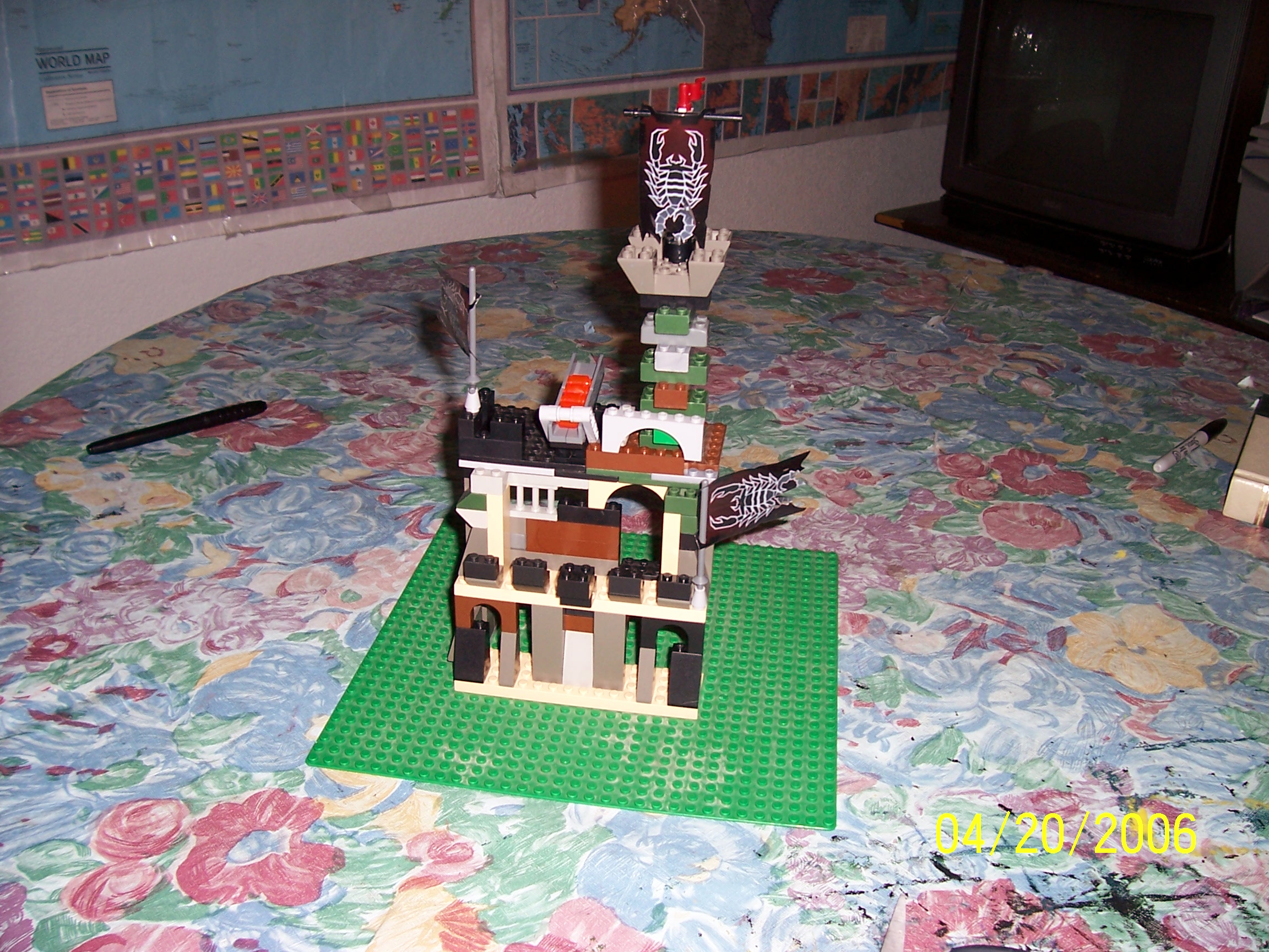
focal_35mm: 34
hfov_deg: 54.0
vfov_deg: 41.8
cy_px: 476
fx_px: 1246
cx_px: 634
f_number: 2.7
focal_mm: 5.6
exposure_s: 1/60
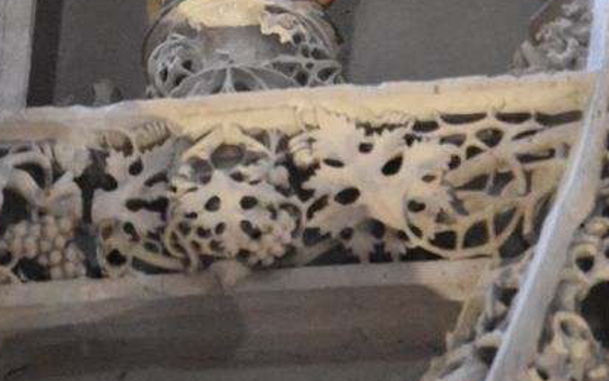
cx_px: 297
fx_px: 5777
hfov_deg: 6.0
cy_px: -117
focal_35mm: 348
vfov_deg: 3.8
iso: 12800
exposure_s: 1/80
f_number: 5
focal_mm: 135
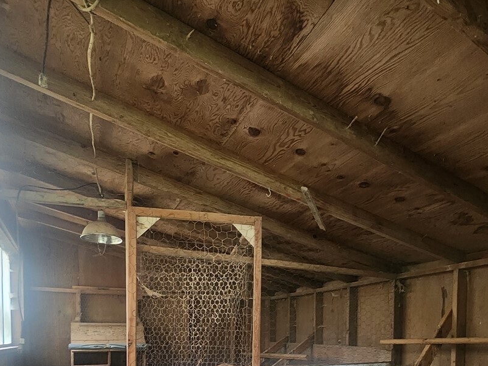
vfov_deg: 46.5
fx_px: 367
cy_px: 345
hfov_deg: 67.1
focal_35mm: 26
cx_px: 268
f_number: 2.2
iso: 400
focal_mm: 2.2
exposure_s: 1/30
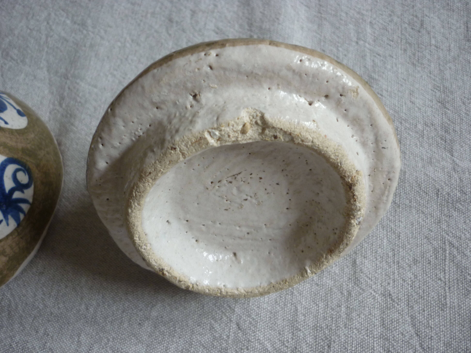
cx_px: 236
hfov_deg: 55.4
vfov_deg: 42.9
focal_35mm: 33
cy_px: 176
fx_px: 449
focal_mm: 5.5
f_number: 2.8
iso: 160
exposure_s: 1/30
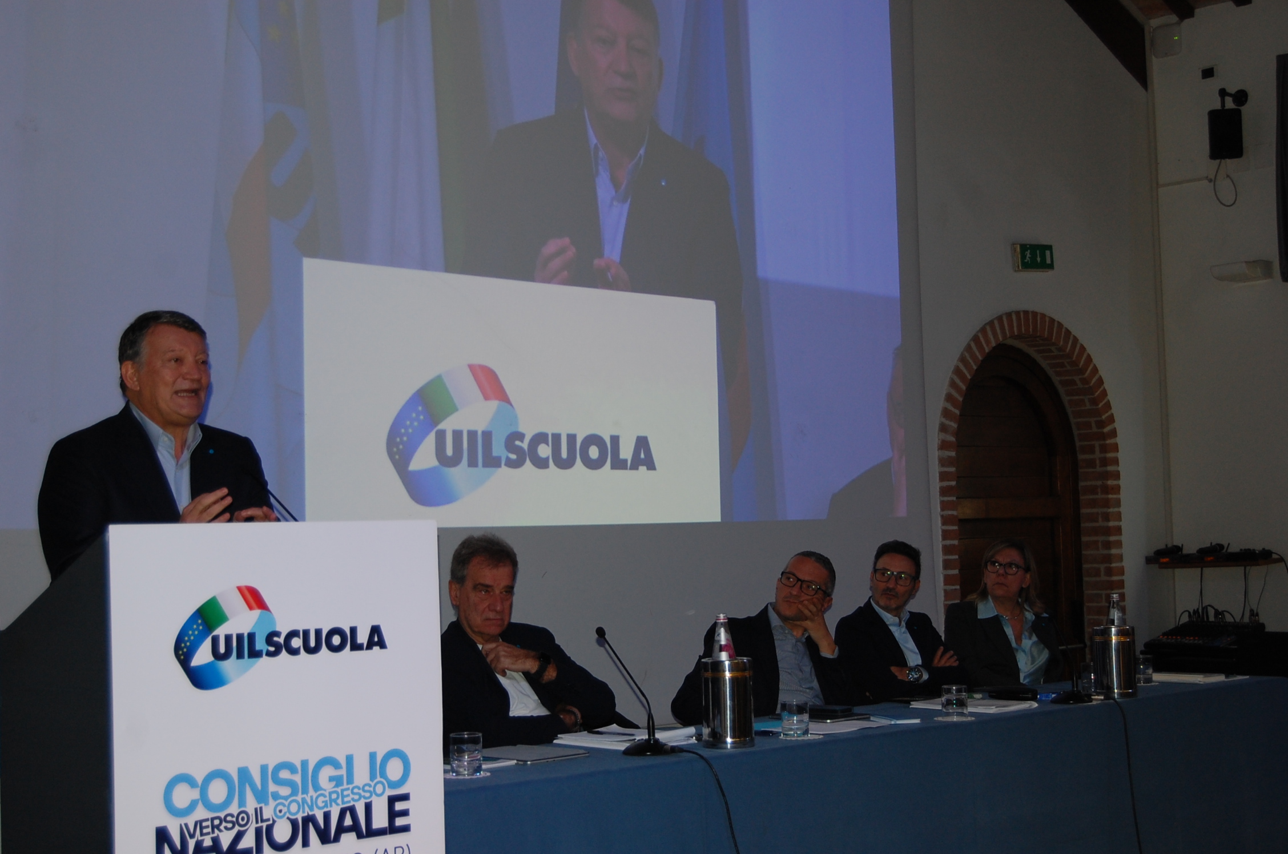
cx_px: 644
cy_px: 427
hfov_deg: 38.9
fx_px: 1822
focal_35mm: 51
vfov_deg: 26.4
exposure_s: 1/60
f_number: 4.5
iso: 400
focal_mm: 34
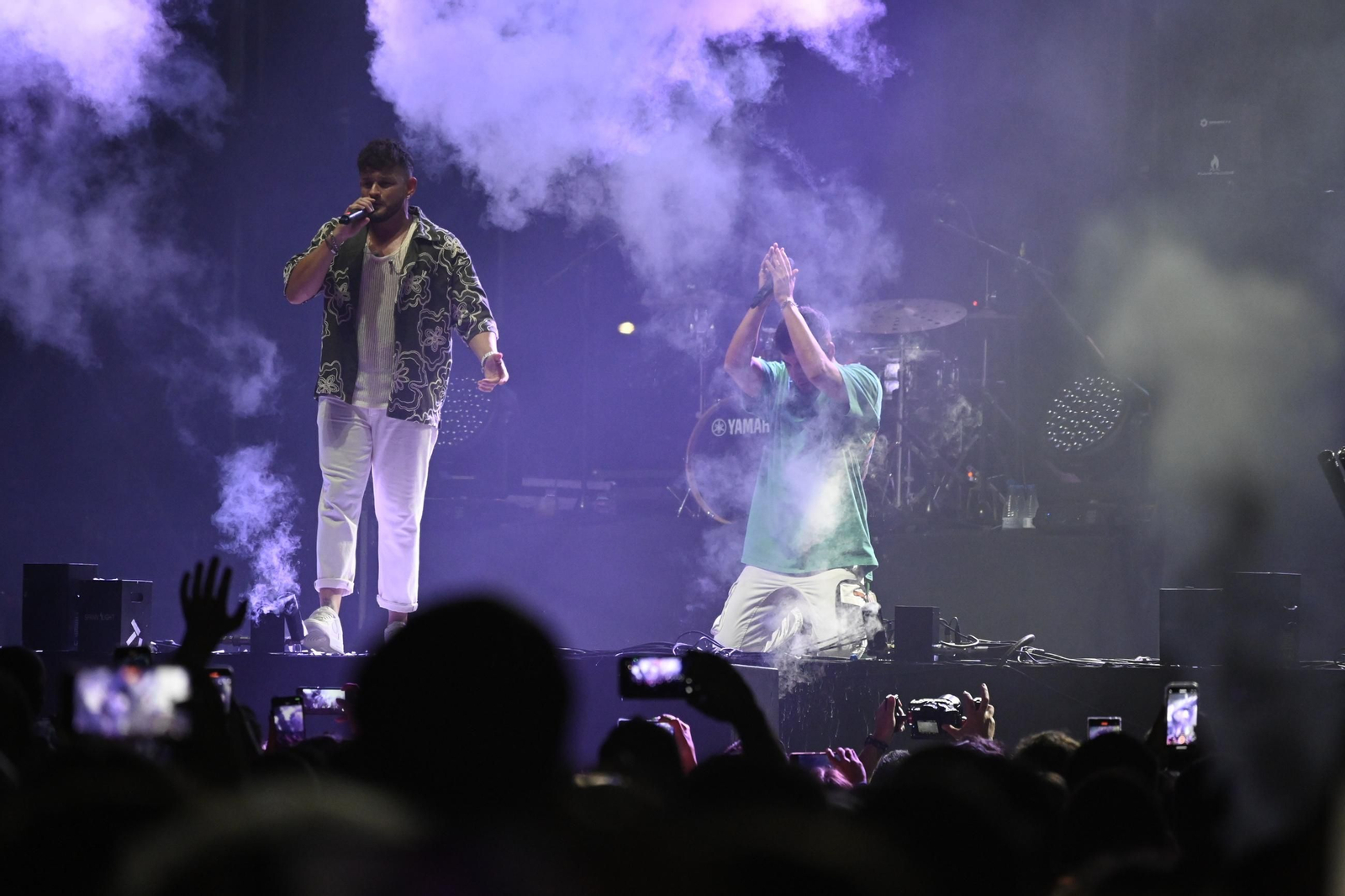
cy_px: 448
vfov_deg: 4.4
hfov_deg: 6.5
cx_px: 672
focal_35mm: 315
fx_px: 11766
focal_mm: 210
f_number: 6
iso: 3200
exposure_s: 1/250
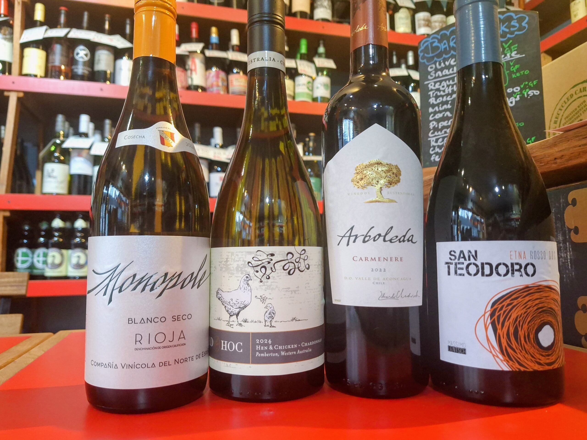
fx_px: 390
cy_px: 220
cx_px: 294
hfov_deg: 73.9
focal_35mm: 23
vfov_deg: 58.9
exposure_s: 1/33
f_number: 1.8
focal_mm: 5.54
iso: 250
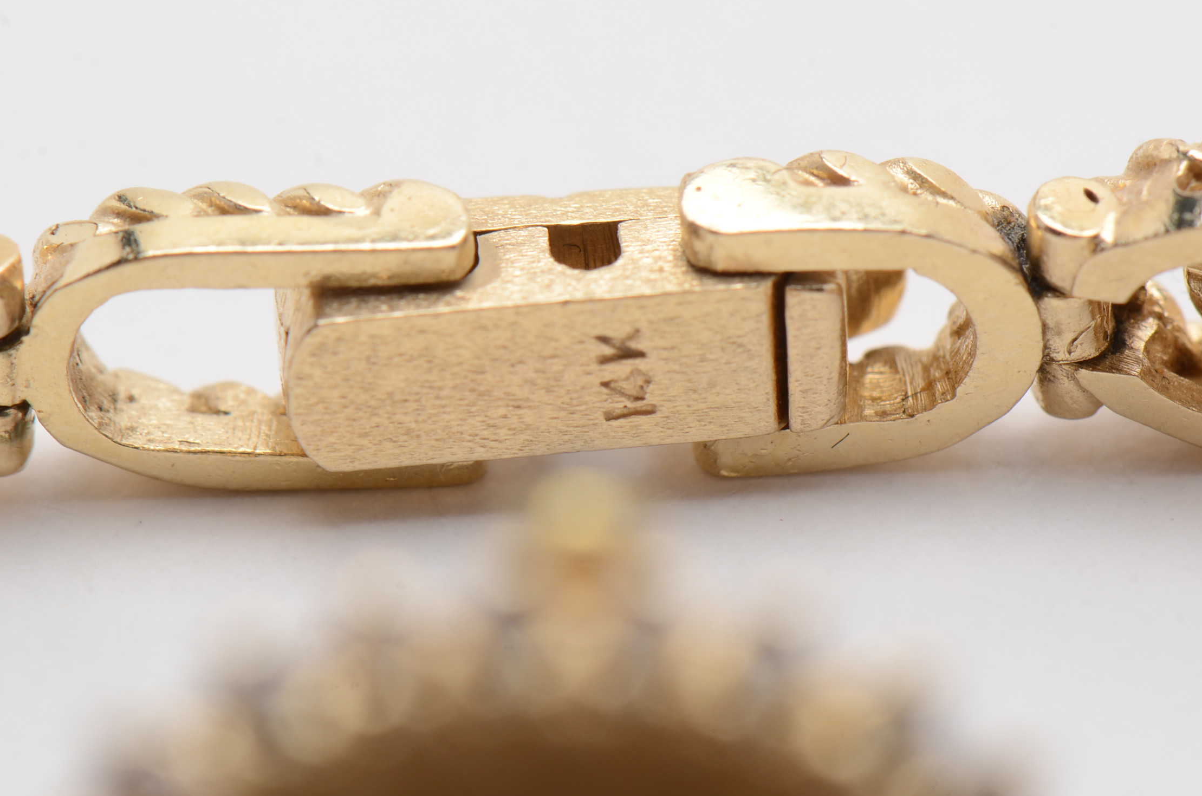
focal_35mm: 142
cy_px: 379
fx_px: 4717
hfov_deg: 14.5
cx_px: 649
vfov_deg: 9.6
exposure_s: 1/125
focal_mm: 85
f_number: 16
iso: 200
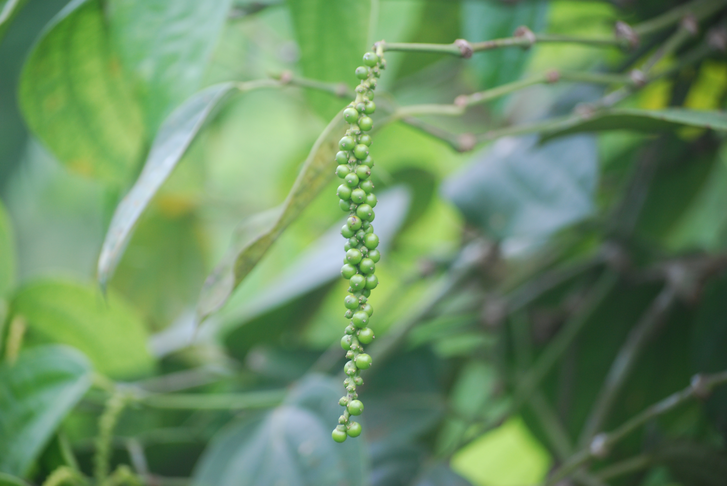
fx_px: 2730
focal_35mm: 135
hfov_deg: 15.2
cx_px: 364
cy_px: 243
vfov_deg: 10.2
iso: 200
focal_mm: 90
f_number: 5
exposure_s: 1/125
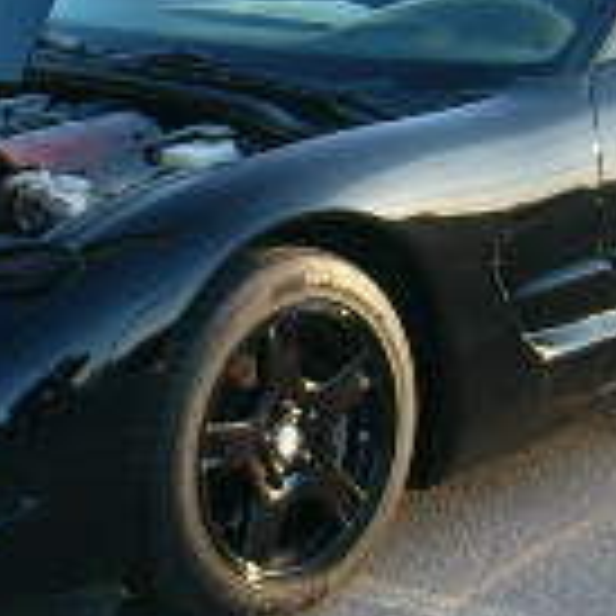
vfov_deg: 12.1
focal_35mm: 144
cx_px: -58
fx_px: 2899
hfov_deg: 11.9
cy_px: 234
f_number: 2.8
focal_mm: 5.95
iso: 50
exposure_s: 1/125
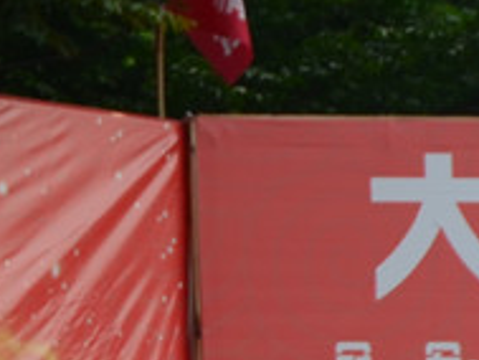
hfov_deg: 3.4
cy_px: 1091
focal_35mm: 571
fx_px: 7906
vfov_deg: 2.6
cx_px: -411
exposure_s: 1/250
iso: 100
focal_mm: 50
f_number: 8
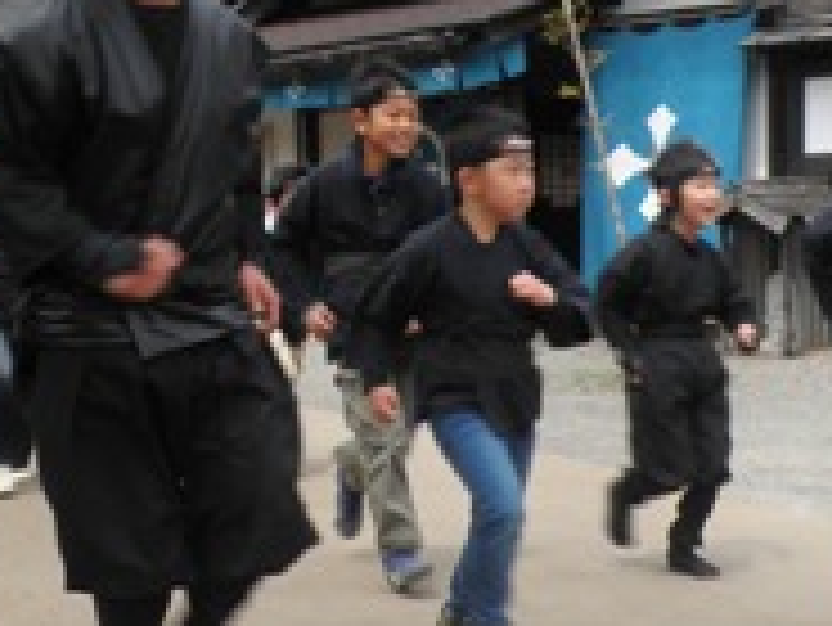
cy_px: 432
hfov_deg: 25.8
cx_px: 555
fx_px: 1804
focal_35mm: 75
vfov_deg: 19.6
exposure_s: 1/60
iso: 64
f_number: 7.9
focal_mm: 4.7
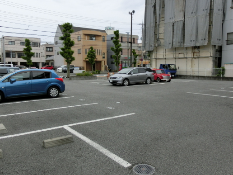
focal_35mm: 31
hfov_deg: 58.3
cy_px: 86
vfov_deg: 45.4
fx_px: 209
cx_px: 122
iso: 80
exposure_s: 1/800
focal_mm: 4.4
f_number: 3.3
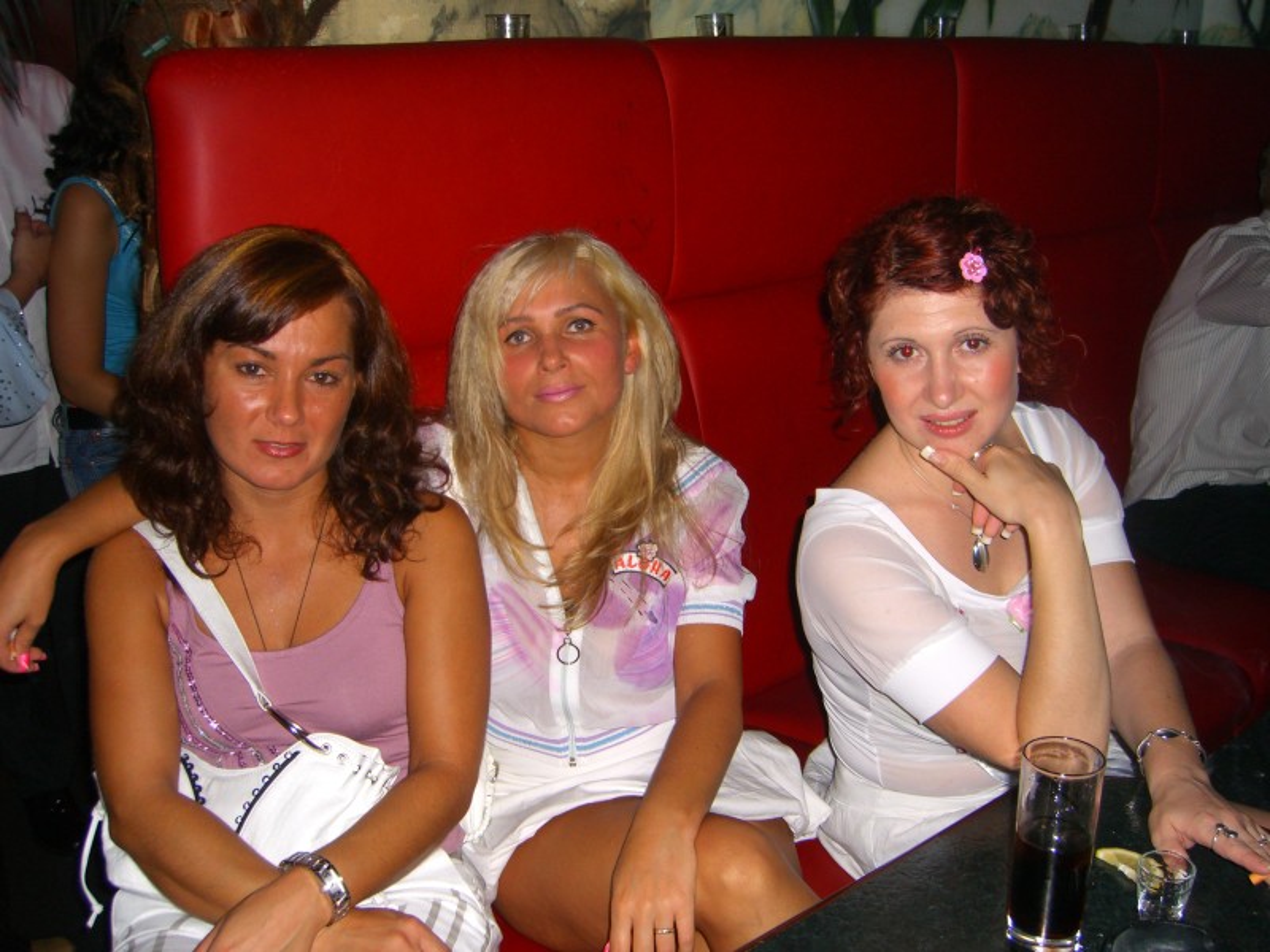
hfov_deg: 49.0
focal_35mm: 38
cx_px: 635
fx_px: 1394
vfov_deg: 37.7
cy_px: 476
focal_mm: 7.9
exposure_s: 1/60
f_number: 2.8
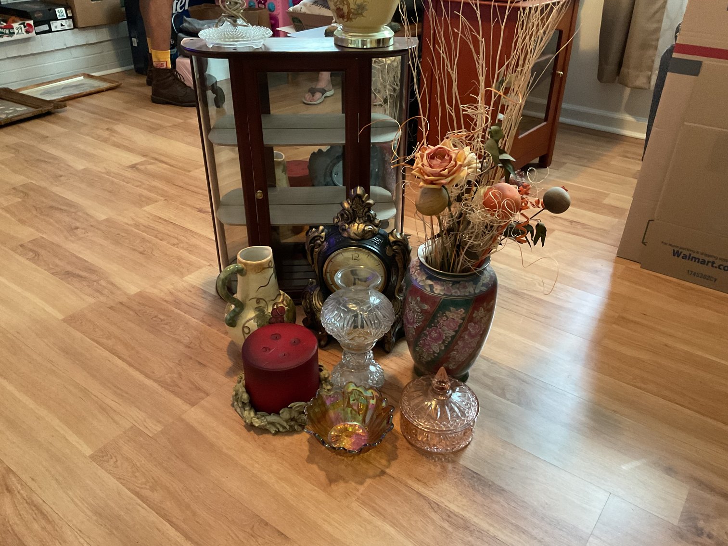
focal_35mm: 29
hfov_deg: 61.7
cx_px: 364
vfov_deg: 48.2
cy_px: 273
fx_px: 610
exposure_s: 1/30
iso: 400
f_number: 1.8
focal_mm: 3
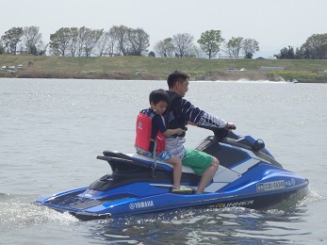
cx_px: 164
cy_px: 122
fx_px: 1322
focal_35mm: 140
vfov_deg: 10.6
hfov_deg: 14.1
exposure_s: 1/2000
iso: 500
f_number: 5.9
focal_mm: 25
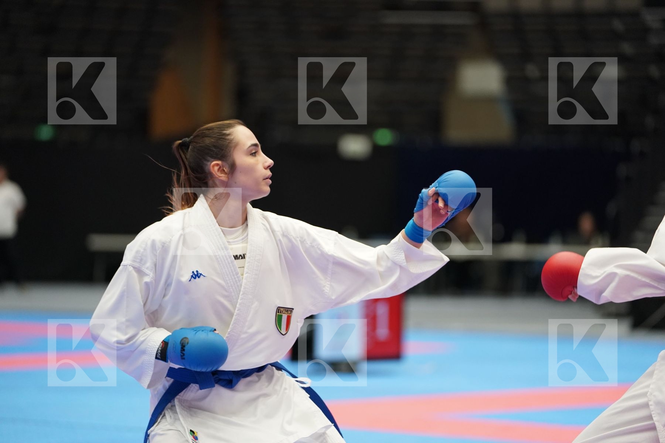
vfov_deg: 9.1
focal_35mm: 150
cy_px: 222
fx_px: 2771
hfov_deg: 13.7
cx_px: 332
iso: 3200
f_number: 2.8
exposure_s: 1/1000
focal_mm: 150
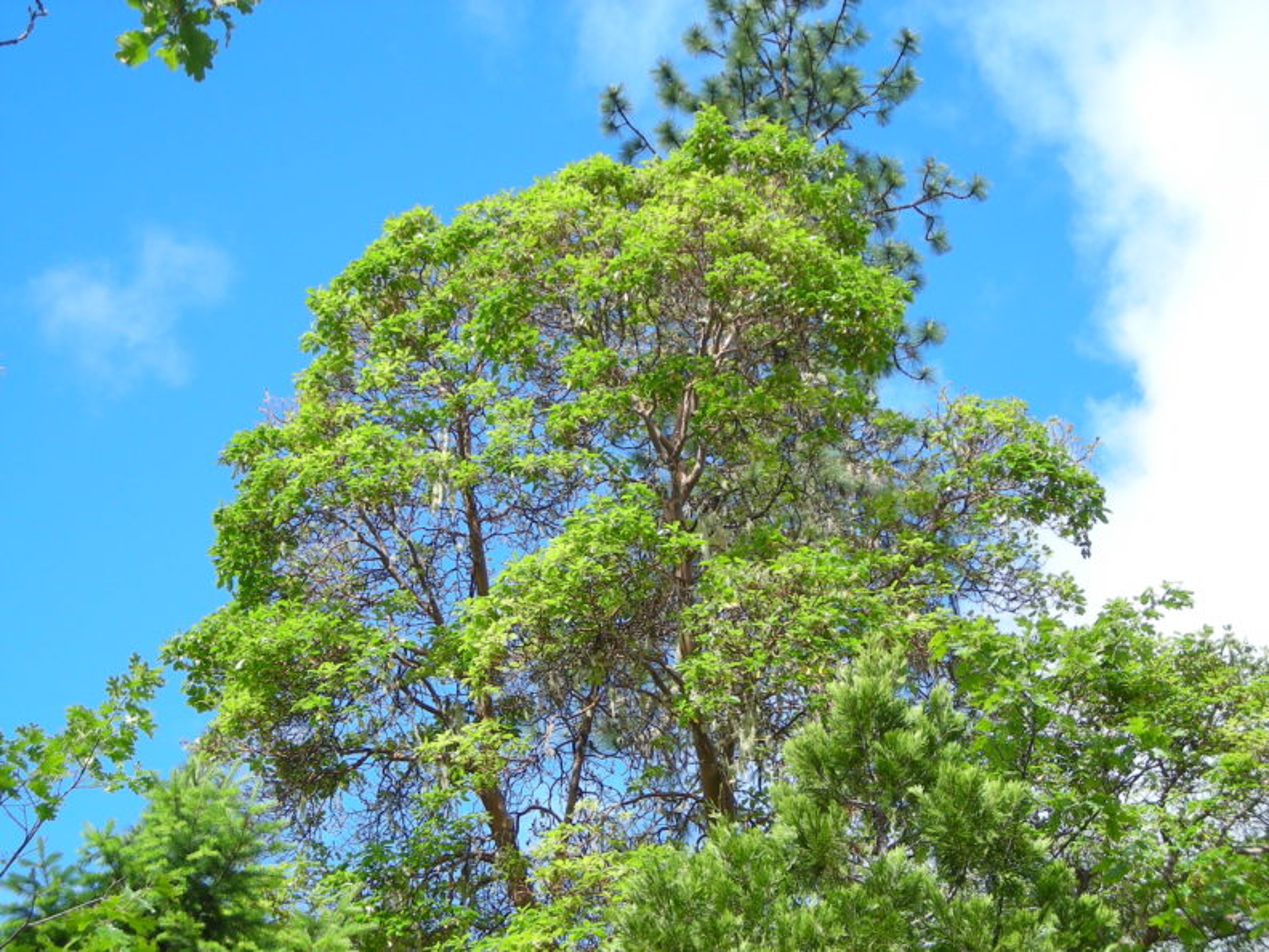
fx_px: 2383
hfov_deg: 29.8
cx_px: 634
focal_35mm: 65
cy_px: 476
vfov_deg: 22.6
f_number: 3.9
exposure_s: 1/310
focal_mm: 10.8
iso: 70
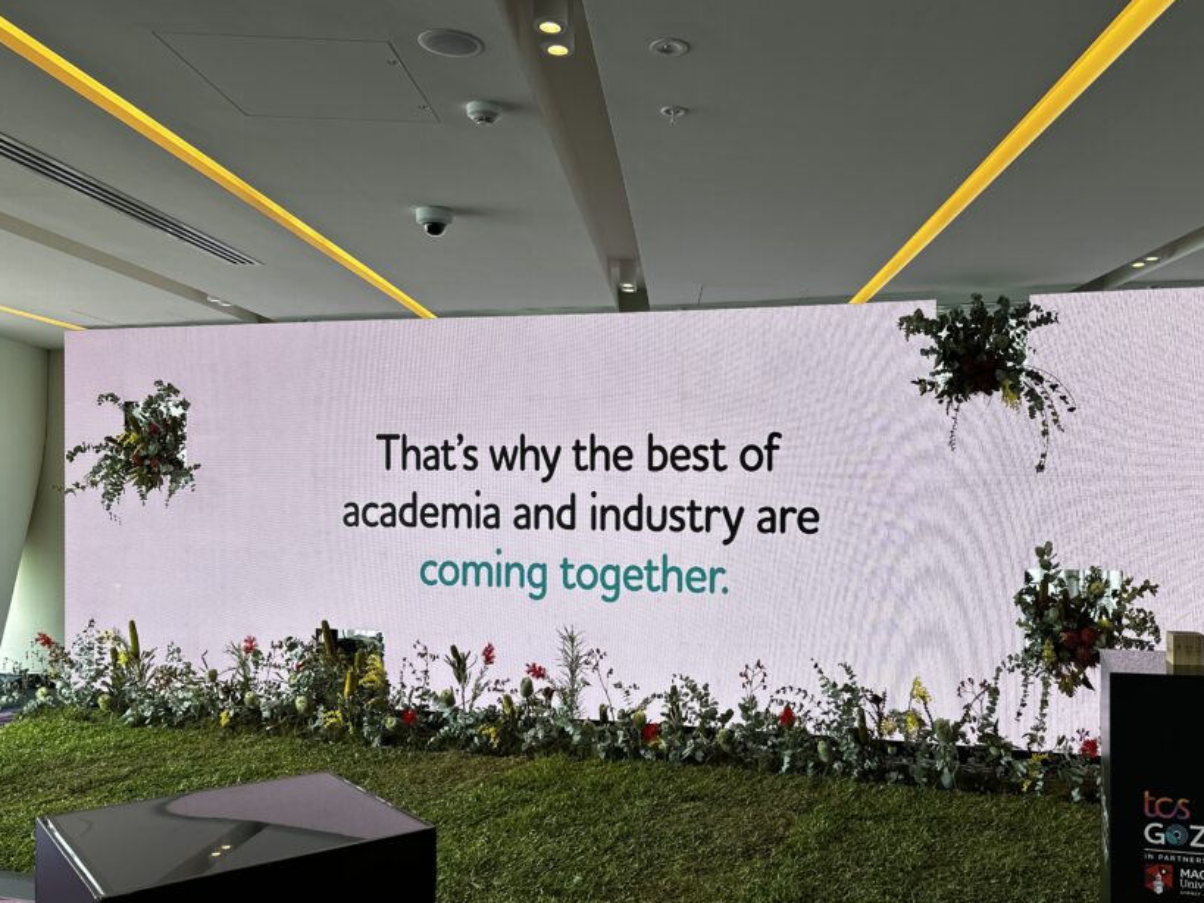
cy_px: 516
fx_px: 1043
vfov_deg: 46.7
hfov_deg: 59.2
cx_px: 750
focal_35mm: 30
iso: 64
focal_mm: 6.86
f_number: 1.78
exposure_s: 1/150
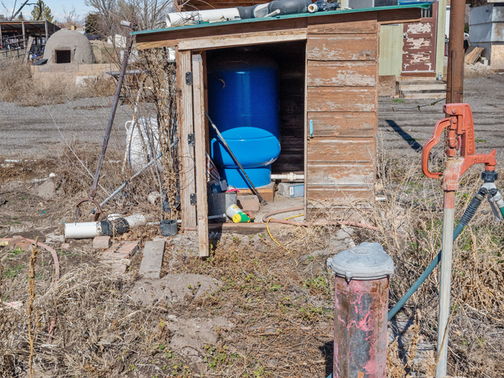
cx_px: 248
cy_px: 200
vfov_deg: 30.9
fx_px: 684
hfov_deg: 40.4
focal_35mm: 47
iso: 800
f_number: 8
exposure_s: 1/320
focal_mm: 30
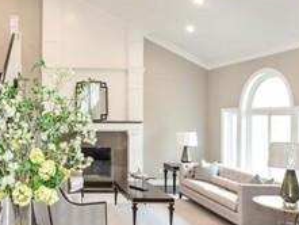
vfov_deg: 36.8
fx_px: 337
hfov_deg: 44.7
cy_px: 102
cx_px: 46
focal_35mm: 39
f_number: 5
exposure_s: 1/100
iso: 800
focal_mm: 14
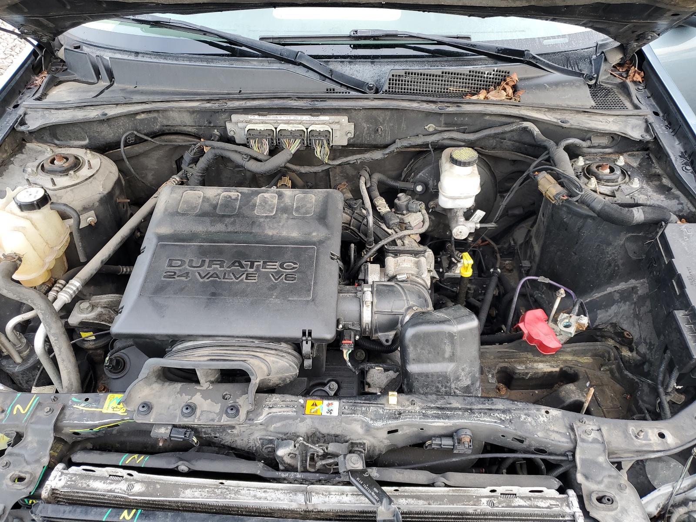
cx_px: 348
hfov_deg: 67.3
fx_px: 523
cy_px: 261
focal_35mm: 26
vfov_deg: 53.1
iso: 50
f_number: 1.5
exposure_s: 1/60.2
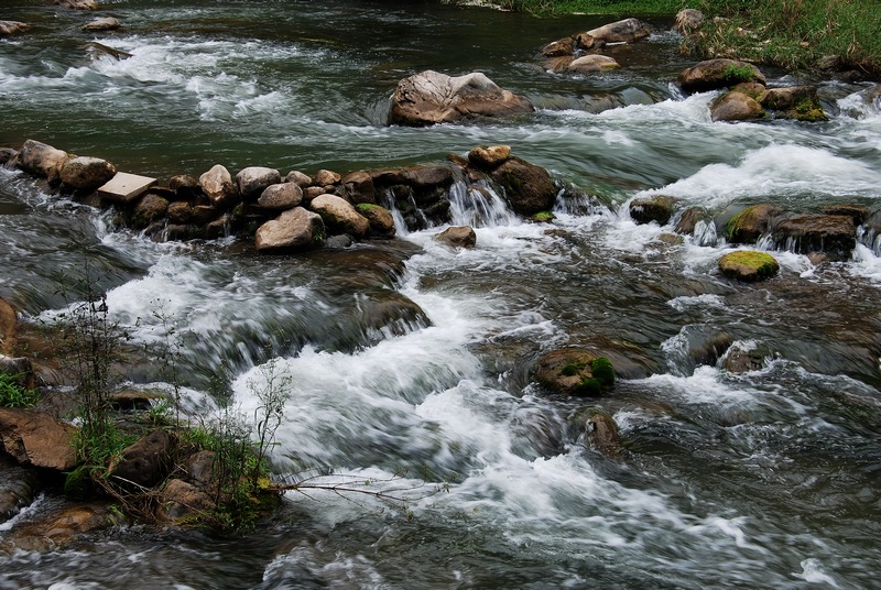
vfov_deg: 23.9
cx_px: 440
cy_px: 295
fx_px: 1397
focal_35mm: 57
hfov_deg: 35.0
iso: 100
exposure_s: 1/30
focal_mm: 38
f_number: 9
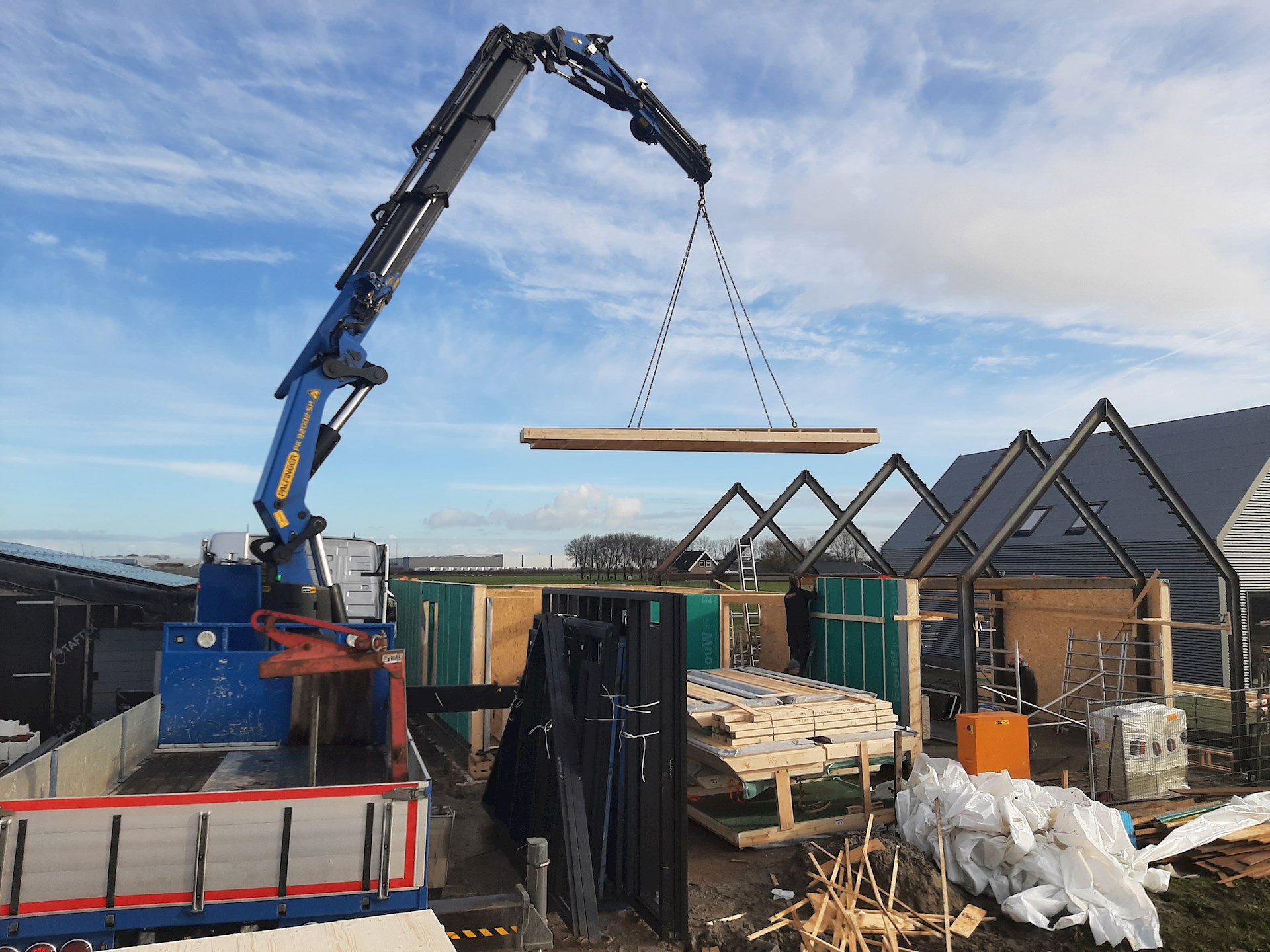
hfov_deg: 67.3
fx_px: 954
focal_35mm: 26
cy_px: 476
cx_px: 635
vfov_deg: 53.1
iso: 40
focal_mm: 3.93
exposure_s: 1/2433
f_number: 1.7
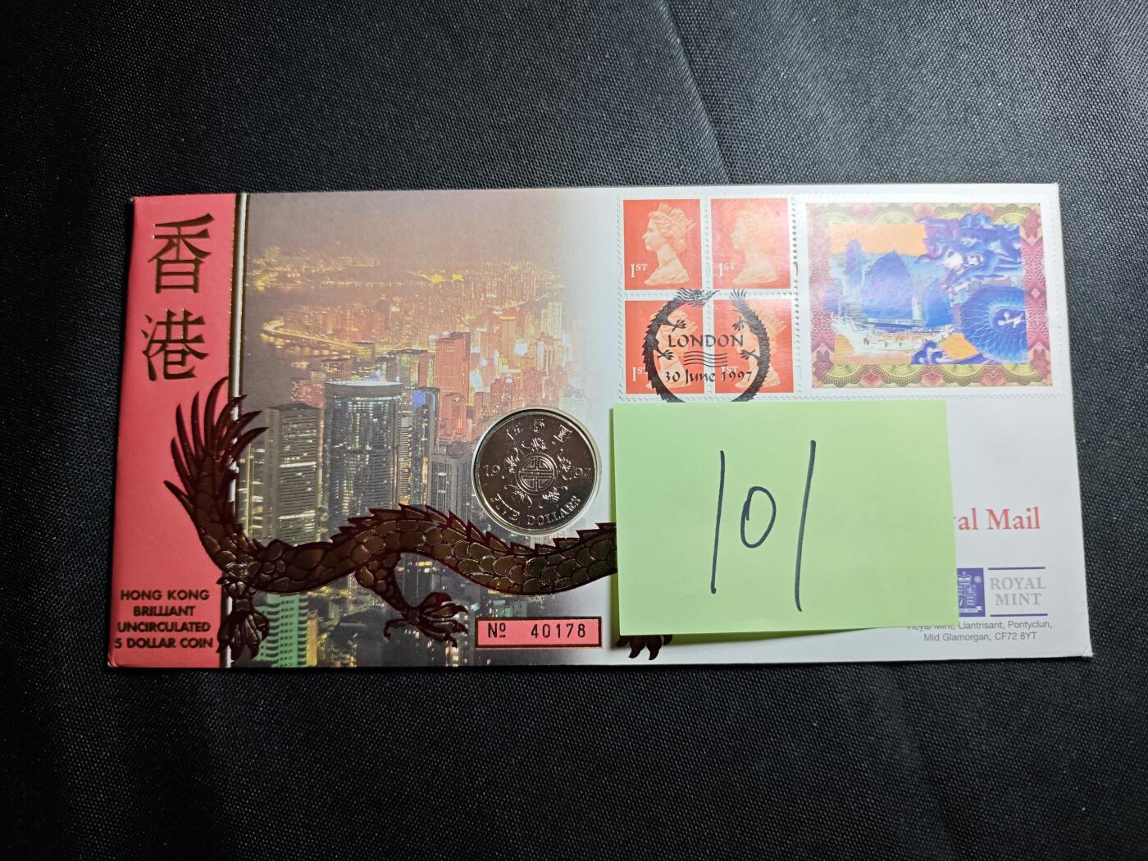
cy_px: 430
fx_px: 796
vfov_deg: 56.8
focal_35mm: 24
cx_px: 574
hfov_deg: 71.6
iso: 80
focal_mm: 5.84
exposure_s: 1/75.3
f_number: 1.6
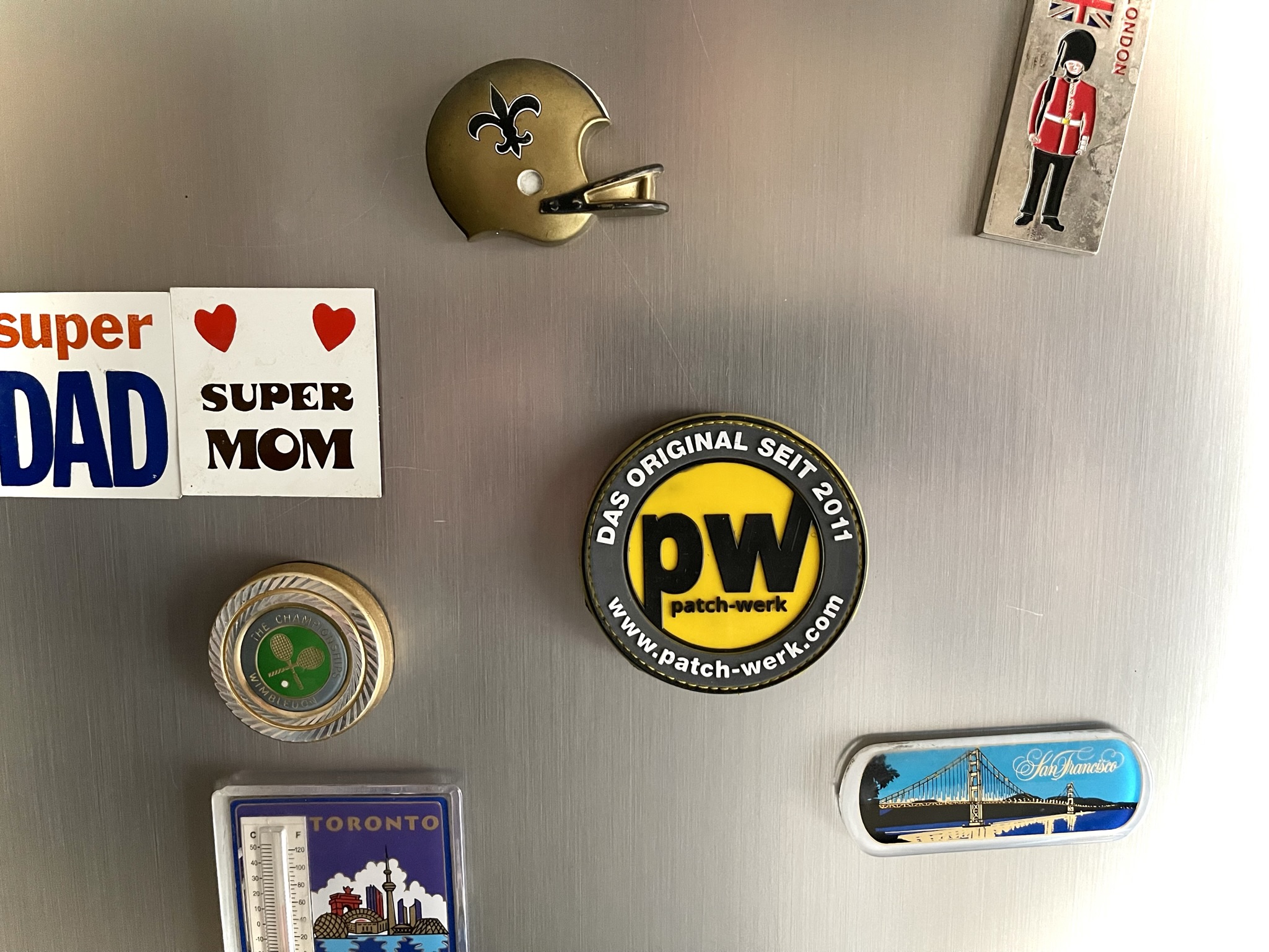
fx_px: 953
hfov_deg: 67.3
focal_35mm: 26
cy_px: 476
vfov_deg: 53.1
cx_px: 634
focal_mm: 5.1
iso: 640
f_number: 1.6
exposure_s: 1/39
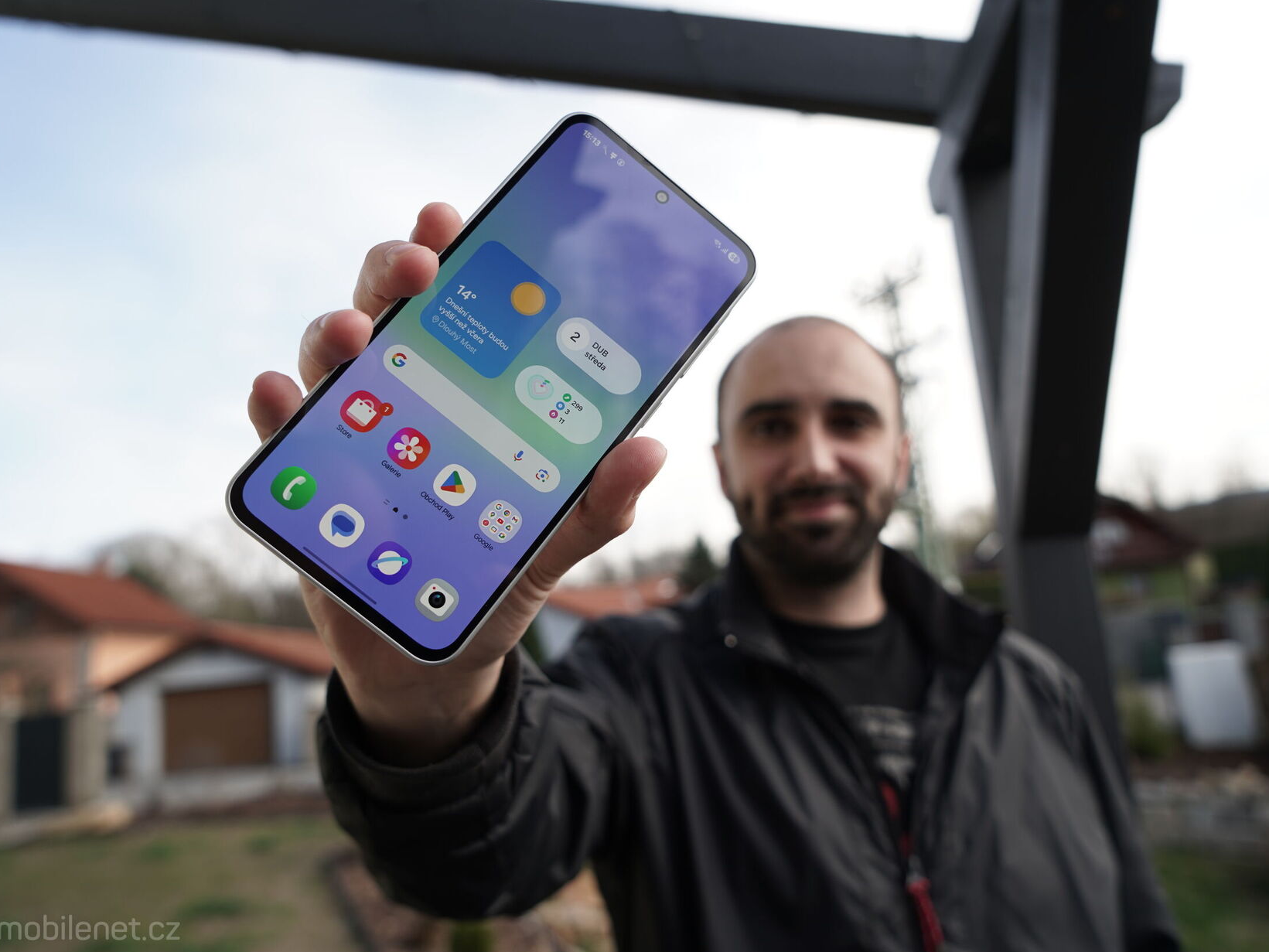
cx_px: 647
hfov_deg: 65.3
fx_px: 990
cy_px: 481
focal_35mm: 27
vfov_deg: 51.4
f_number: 4
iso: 100
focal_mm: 24
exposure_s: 1/250
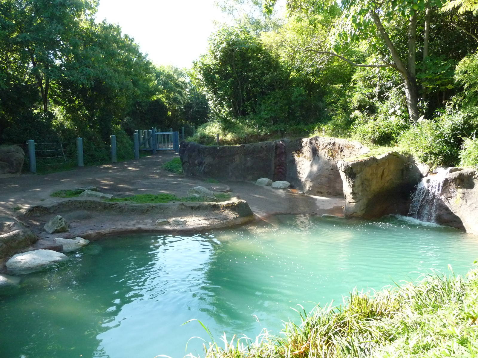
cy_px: 179
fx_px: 387
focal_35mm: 28
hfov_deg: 63.4
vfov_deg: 49.7
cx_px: 239
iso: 400
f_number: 3.3
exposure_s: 1/400
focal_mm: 4.7
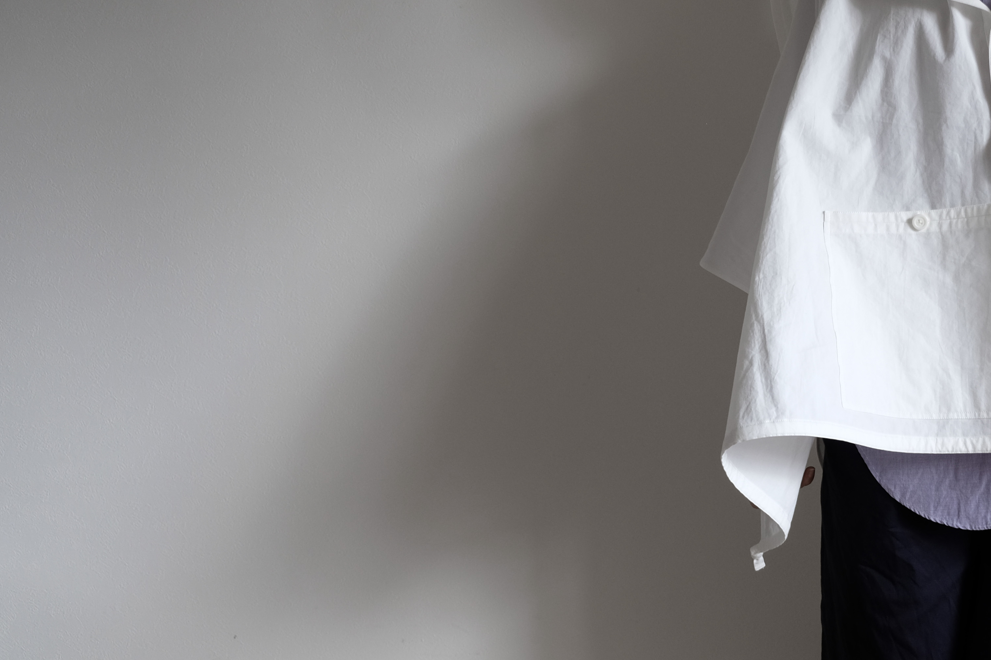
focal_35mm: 47
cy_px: 349
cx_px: 759
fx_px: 1294
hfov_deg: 40.6
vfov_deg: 28.6
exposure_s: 1/150
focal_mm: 19.6
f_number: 2.8
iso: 400
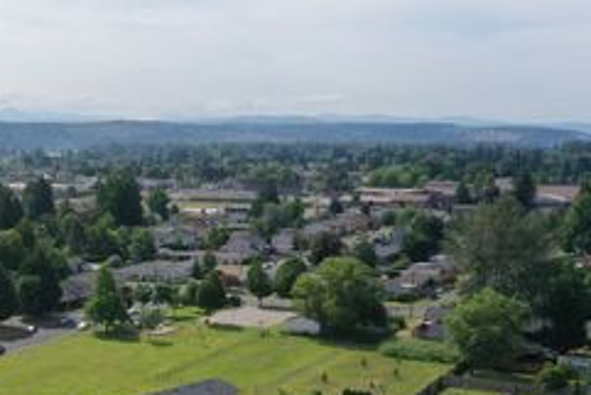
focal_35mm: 58
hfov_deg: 31.9
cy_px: 323
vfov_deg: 23.0
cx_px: 7
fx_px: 953
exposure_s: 1/500
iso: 100
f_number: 6.3
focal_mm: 10.26
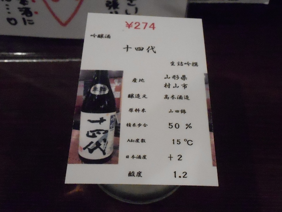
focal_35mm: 59
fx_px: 481
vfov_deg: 24.8
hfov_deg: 32.7
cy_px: 106
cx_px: 141
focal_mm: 10.5
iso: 3200
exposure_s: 1/160
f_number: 5.1
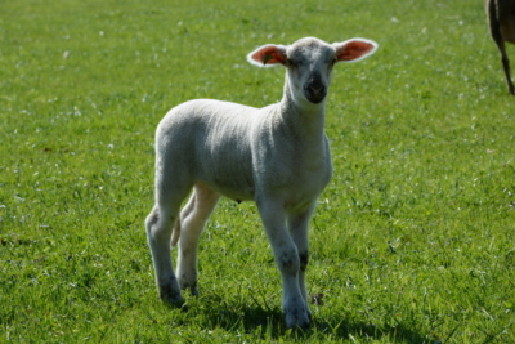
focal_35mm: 158
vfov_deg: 8.7
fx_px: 2254
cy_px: 172
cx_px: 258
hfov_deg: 13.0
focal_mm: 105
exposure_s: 1/2000
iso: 1000
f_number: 9
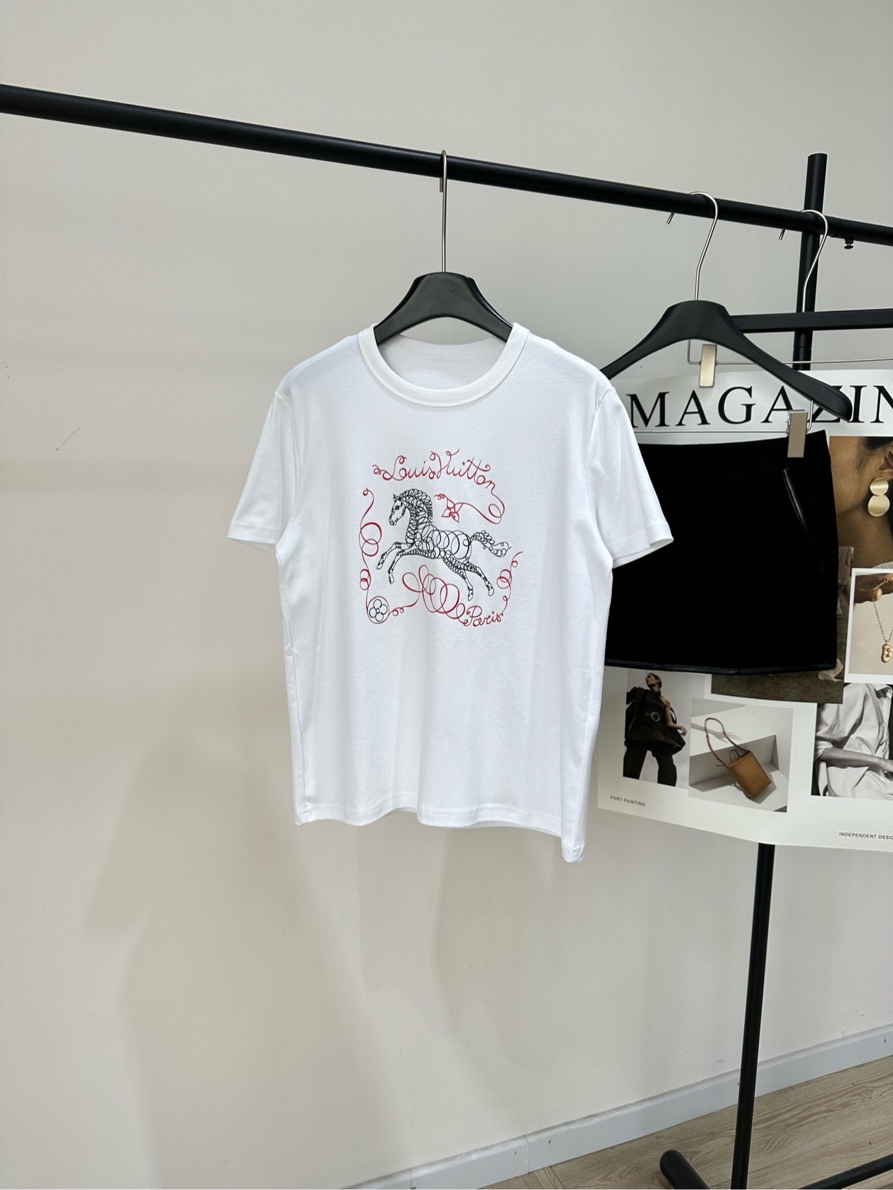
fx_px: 826
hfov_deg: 56.8
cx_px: 446
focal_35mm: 24
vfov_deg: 71.6
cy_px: 595
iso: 80
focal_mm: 6.86
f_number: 1.78
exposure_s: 1/435
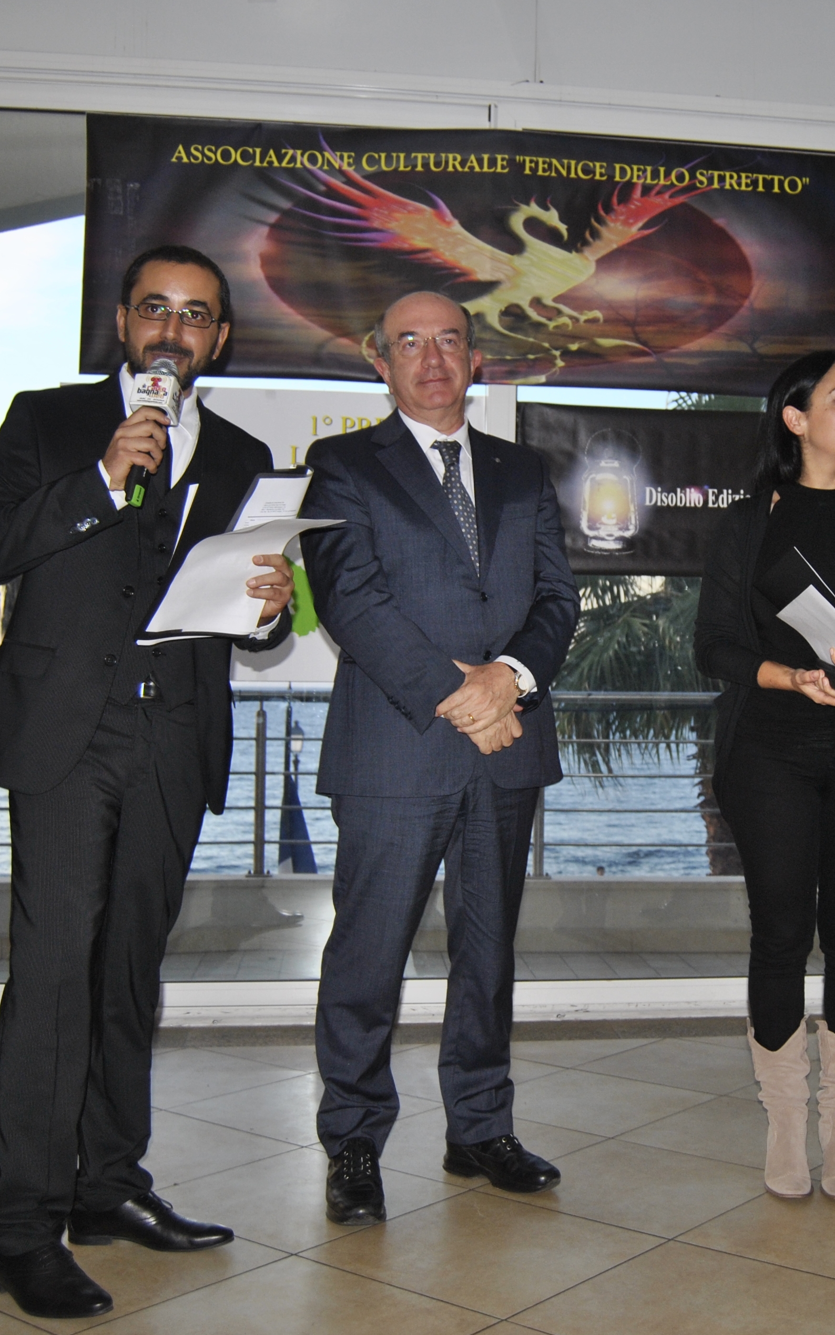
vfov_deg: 47.2
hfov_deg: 30.2
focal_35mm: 42
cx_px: 595
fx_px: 1529
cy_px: 671
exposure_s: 1/60
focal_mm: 18
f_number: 3.5
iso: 200
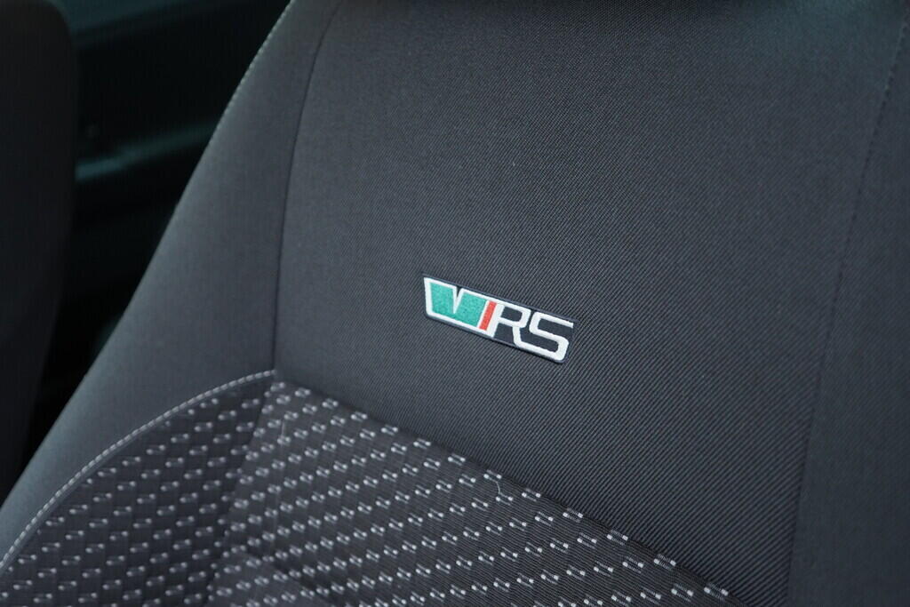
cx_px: 455
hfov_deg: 53.1
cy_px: 304
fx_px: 910
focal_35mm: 36
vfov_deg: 36.9
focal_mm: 24
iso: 640
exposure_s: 1/40
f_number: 2.8
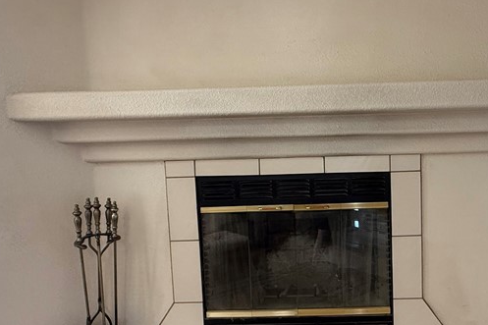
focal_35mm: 30
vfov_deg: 43.5
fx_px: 407
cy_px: 179
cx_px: 321
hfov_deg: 60.6
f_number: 2.2
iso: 320
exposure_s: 1/94
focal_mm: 2.22
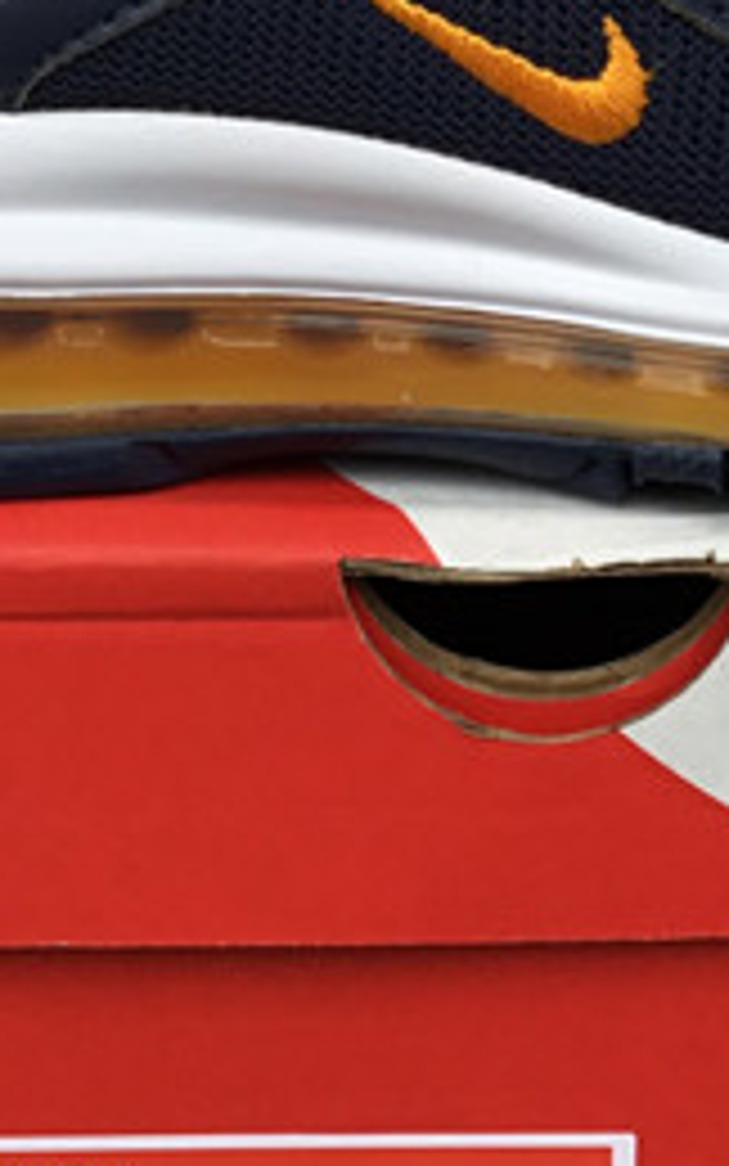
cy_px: 227
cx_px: 544
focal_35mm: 114
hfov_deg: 11.5
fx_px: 3622
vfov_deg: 18.1
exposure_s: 1/100
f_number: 2.4
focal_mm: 3.3
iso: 25
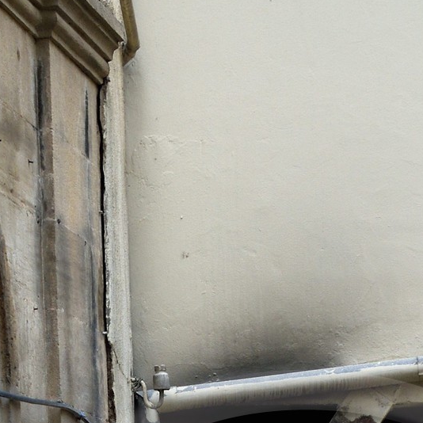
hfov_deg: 11.4
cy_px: 740
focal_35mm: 153
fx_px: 2115
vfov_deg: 10.8
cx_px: 307
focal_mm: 40
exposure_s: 1/160
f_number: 4
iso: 800
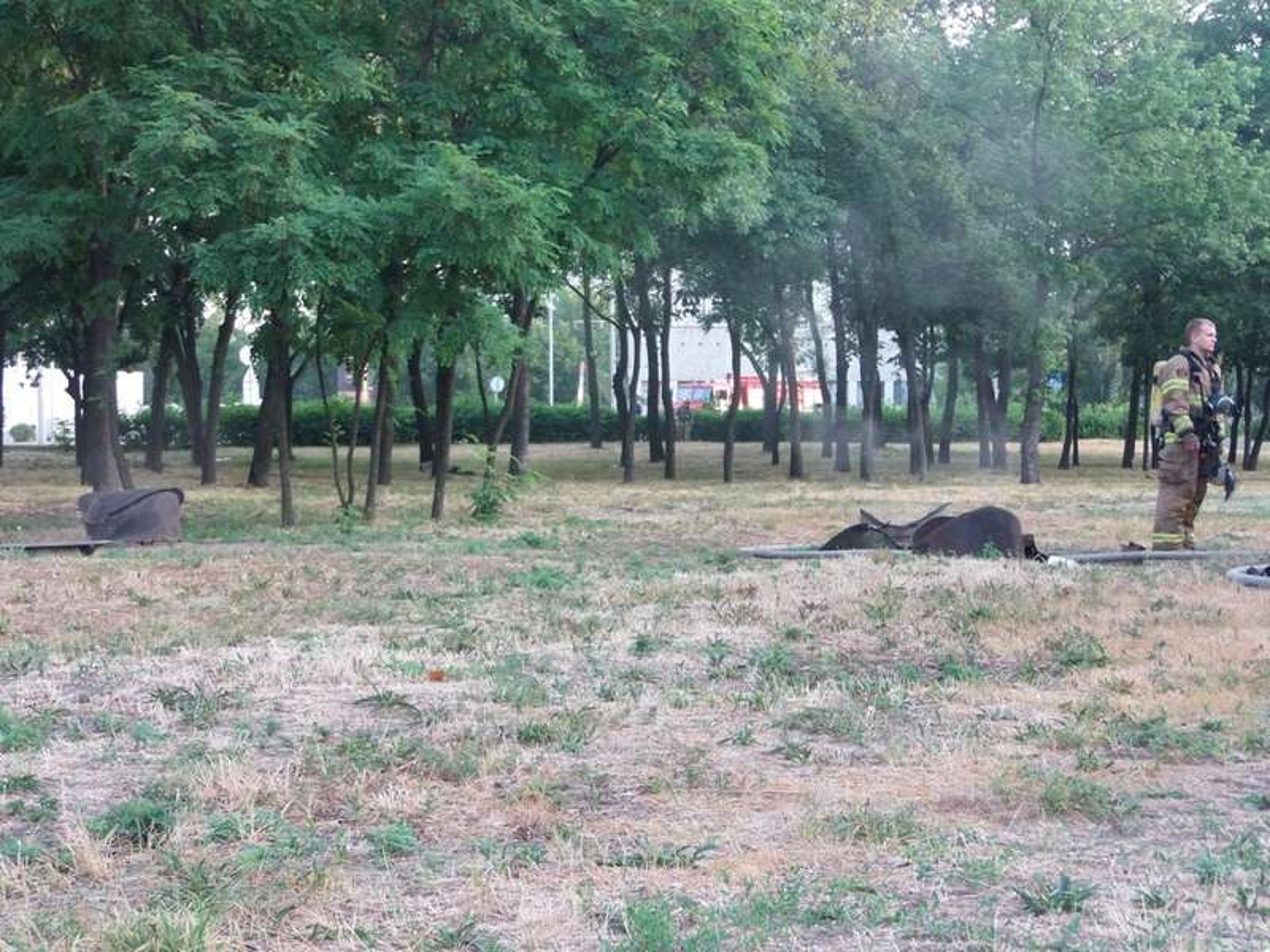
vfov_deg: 24.4
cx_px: 635
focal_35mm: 60
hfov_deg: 32.2
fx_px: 2201
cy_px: 476
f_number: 4
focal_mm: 10.7
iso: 160
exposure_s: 1/30
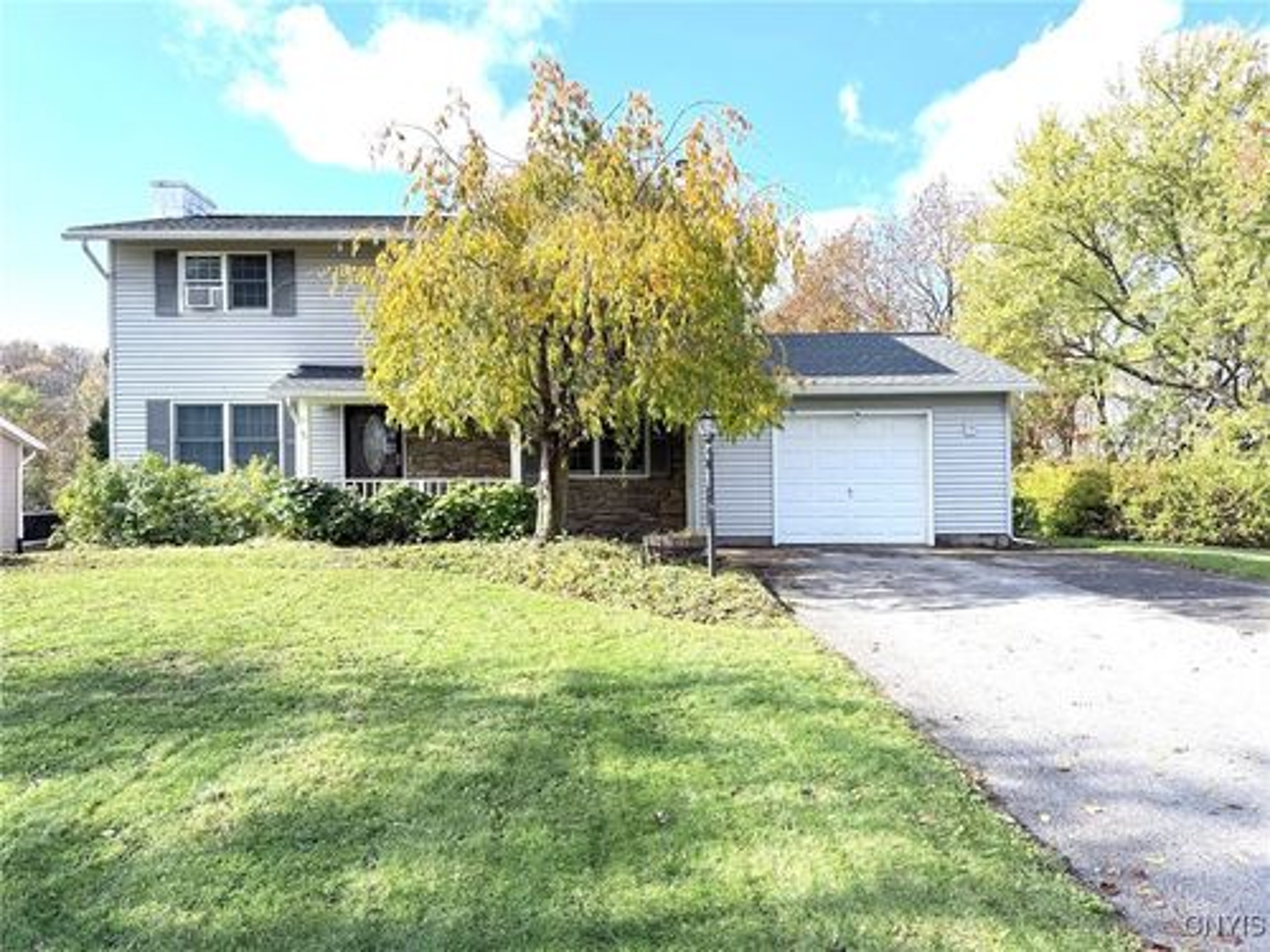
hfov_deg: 71.6
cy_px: 476
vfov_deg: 56.8
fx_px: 881
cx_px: 635
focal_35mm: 24
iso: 100
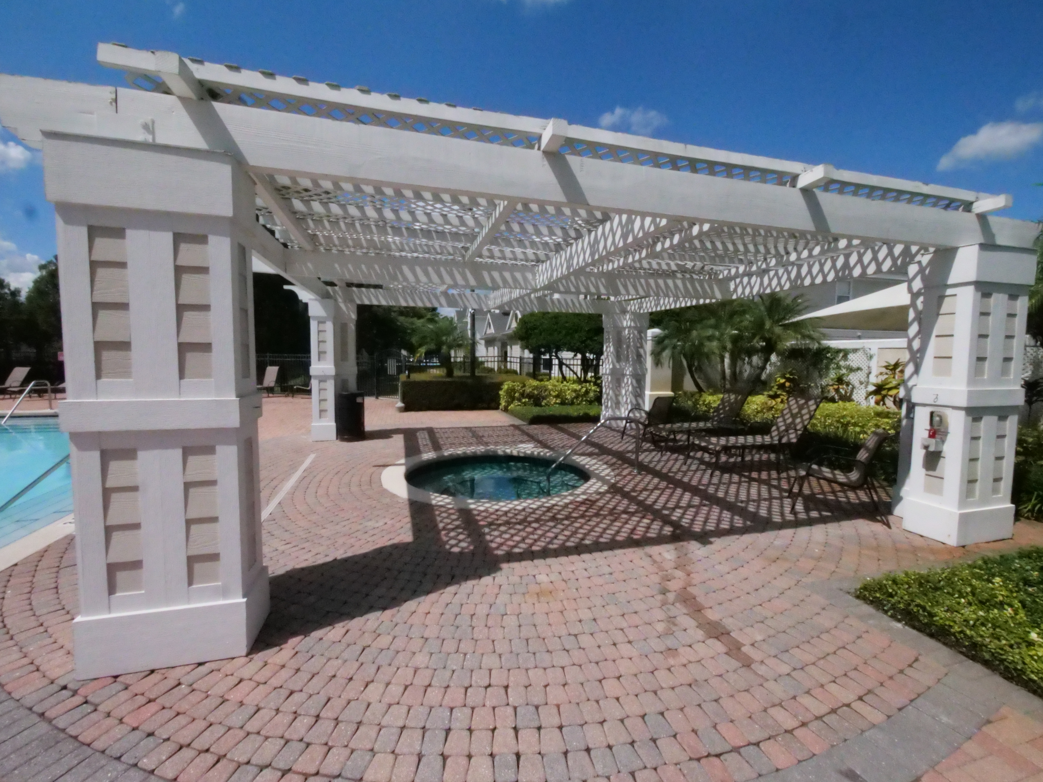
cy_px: 391
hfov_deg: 102.1
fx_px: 422
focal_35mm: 14
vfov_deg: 85.7
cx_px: 522
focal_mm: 7
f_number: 22
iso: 12800
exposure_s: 1/6400
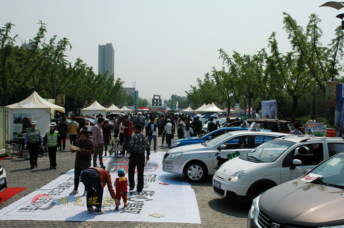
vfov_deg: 36.8
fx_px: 344
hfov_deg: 53.2
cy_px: 114
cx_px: 172
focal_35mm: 36
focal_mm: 24
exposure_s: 1/800
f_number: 8
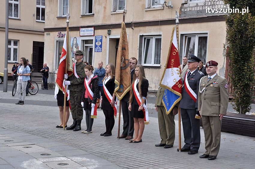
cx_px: 128
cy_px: 84
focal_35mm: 68
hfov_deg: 29.9
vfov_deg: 20.1
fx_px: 478
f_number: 10
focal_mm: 45
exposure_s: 1/320
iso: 500
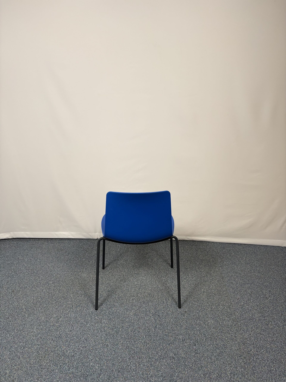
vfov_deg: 67.3
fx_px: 286
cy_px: 191
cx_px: 143
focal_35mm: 26
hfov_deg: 53.1
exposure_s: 1/100
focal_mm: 5.96
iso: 100
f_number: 1.6
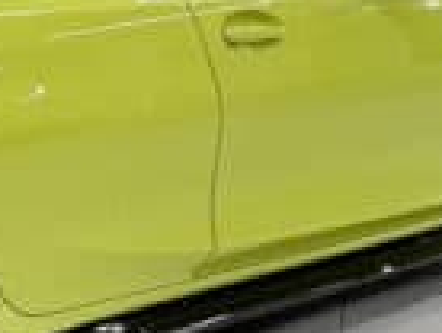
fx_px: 1765
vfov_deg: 10.6
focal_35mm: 138
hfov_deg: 13.2
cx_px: -285
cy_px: -53
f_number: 1.78
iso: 160
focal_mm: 6.76
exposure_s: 1/50
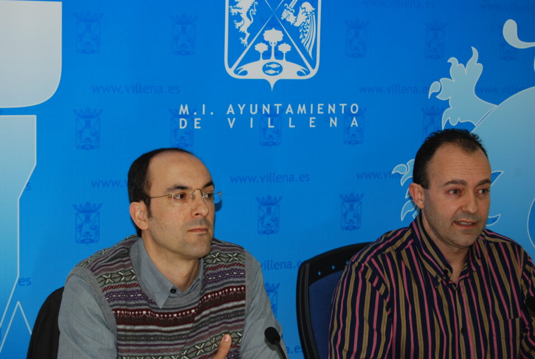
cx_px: 268
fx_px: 1228
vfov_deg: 16.6
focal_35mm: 82
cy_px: 180
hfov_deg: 24.6
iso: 200
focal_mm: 55
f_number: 5.6
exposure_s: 1/60
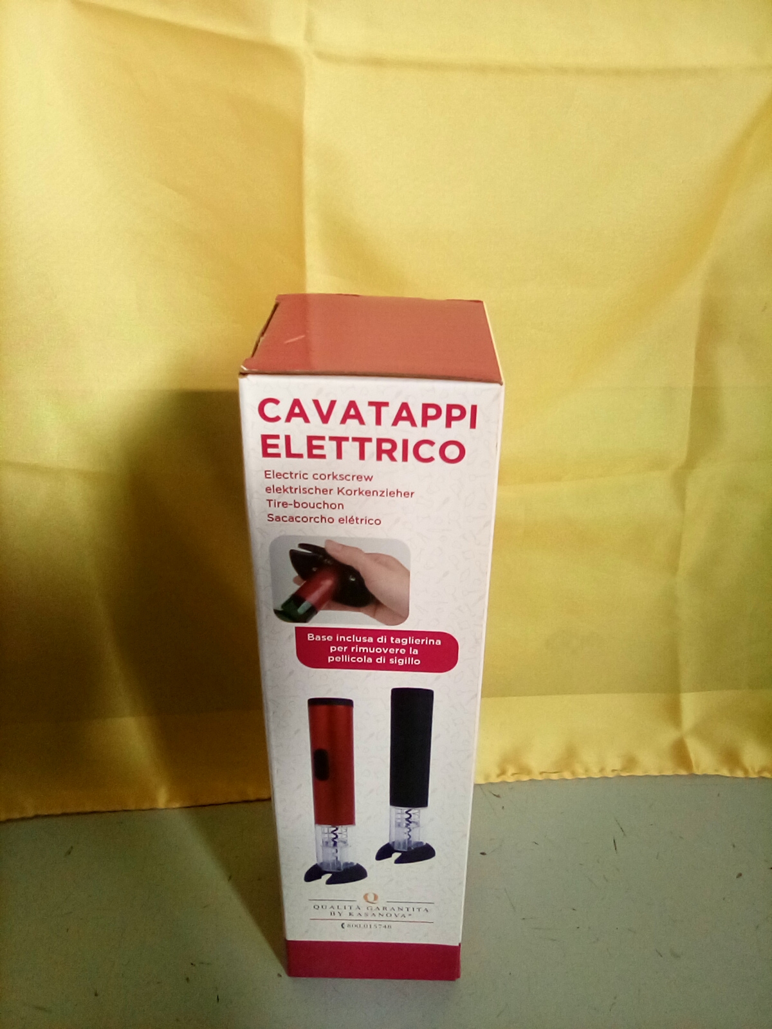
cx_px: 386
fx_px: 833
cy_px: 514
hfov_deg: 49.7
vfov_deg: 63.4
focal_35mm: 28
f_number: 2.2
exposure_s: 1/487
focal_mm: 2.27
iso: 70
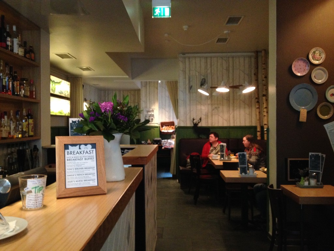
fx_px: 338
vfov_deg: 40.7
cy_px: 126
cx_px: 167
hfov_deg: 52.6
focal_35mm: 35
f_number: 2.4
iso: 320
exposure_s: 1/20
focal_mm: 4.28
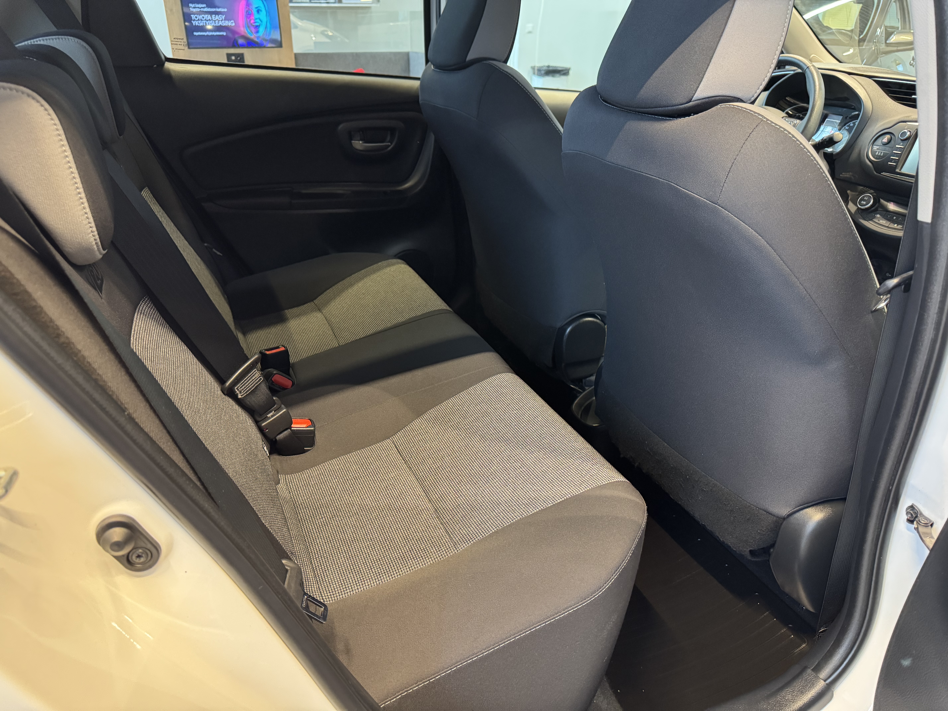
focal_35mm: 24
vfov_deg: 56.8
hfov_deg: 71.6
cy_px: 356
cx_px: 474
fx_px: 657
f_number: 1.78
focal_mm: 6.76
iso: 640
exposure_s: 1/50
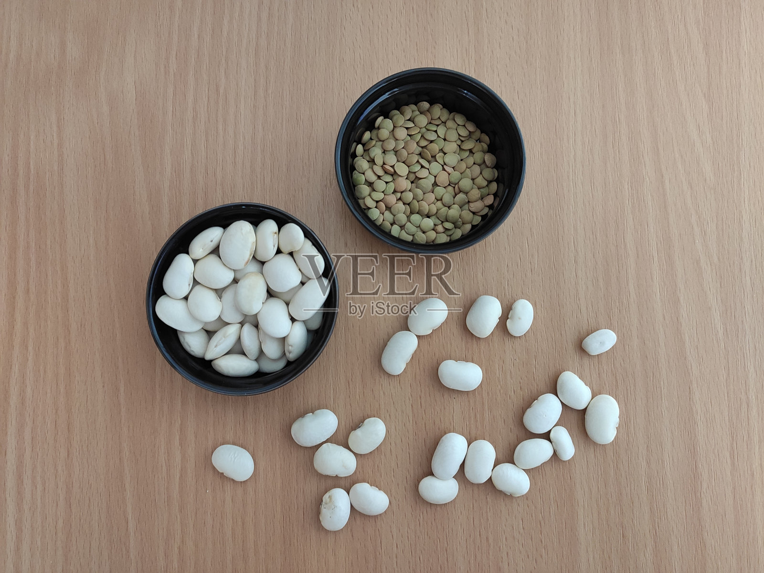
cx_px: 382
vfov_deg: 54.9
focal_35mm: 25
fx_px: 552
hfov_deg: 69.4
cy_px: 286
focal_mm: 4.74
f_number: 1.79
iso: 1592
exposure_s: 1/30
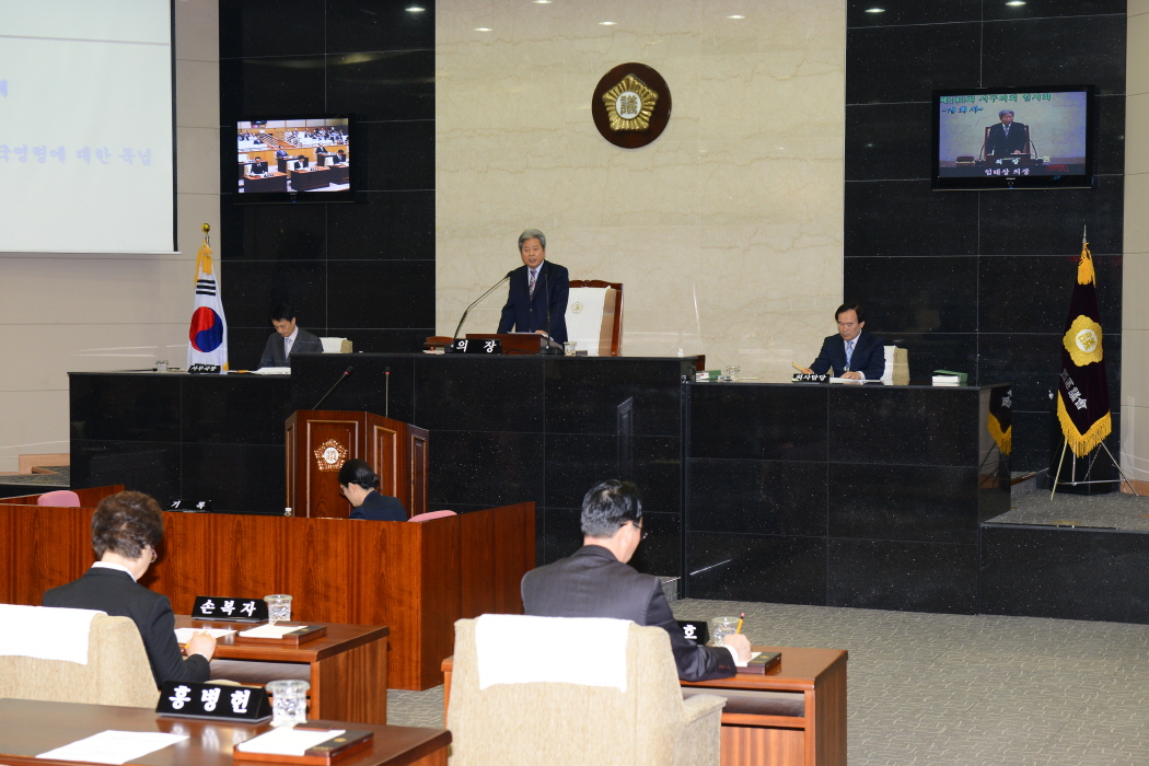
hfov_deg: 28.8
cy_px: 383
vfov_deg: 19.5
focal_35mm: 70
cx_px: 574
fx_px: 2234
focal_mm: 70
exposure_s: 1/80
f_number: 7.1
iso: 1400
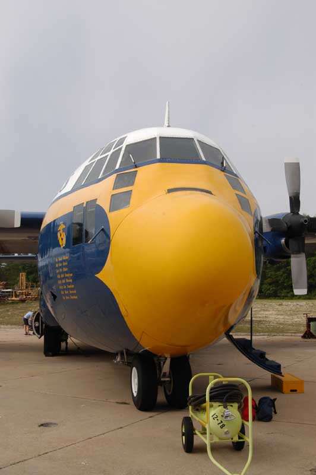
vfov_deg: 53.2
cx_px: 158
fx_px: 475
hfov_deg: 36.8
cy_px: 238
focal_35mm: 36
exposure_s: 1/350
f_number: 10
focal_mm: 24
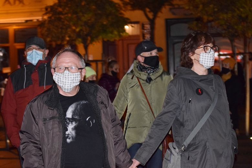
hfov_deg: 24.6
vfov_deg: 16.6
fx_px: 577
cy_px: 84
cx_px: 126
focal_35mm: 82
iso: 3200
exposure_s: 1/60
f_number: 4
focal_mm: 55
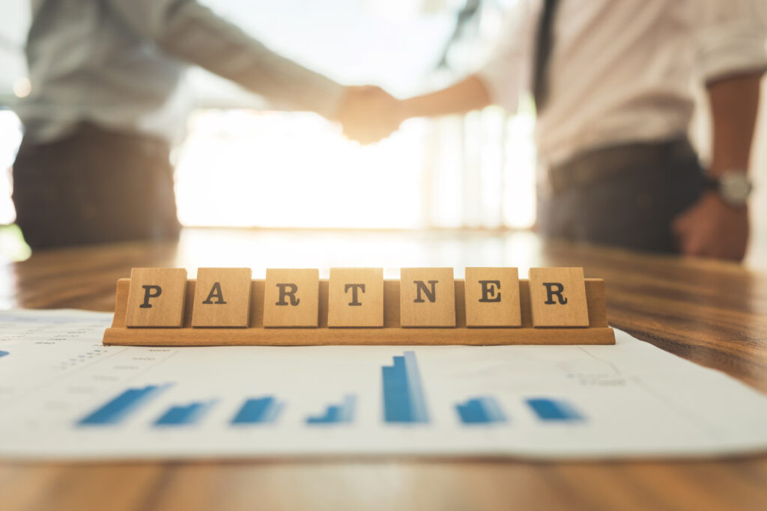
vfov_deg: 40.0
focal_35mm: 33
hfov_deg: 57.2
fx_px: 703
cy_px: 256
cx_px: 384
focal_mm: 22.3
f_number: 3.2
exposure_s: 1/60
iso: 400
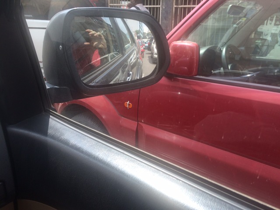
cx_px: 140
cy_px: 105
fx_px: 235
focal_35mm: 29
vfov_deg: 48.2
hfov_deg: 61.7
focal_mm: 4.15
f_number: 2.2
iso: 32
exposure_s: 1/265
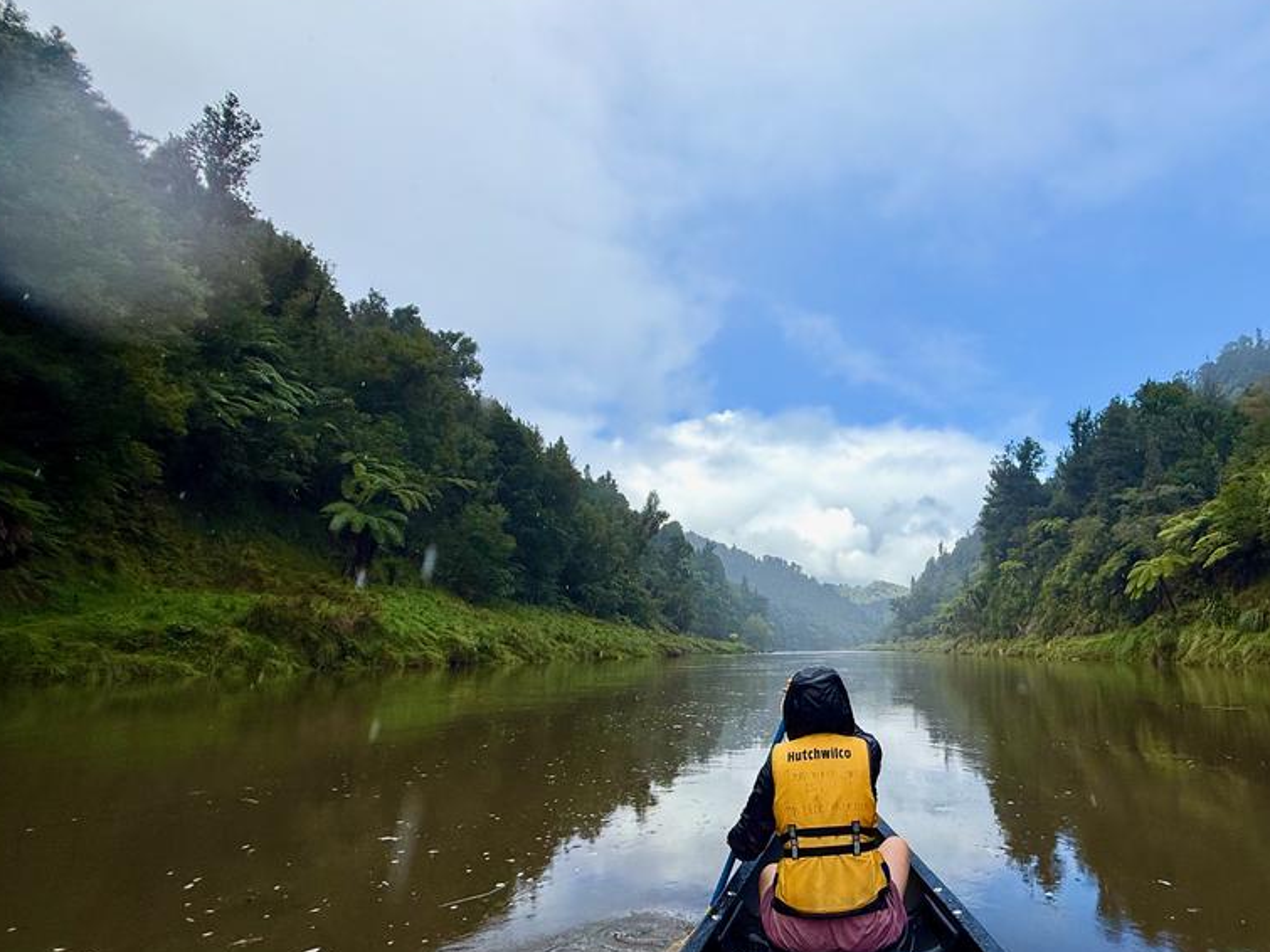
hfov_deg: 82.7
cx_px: 812
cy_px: 543
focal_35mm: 19
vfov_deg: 68.3
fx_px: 697
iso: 50
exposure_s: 1/1431
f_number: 2.2
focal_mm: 2.22
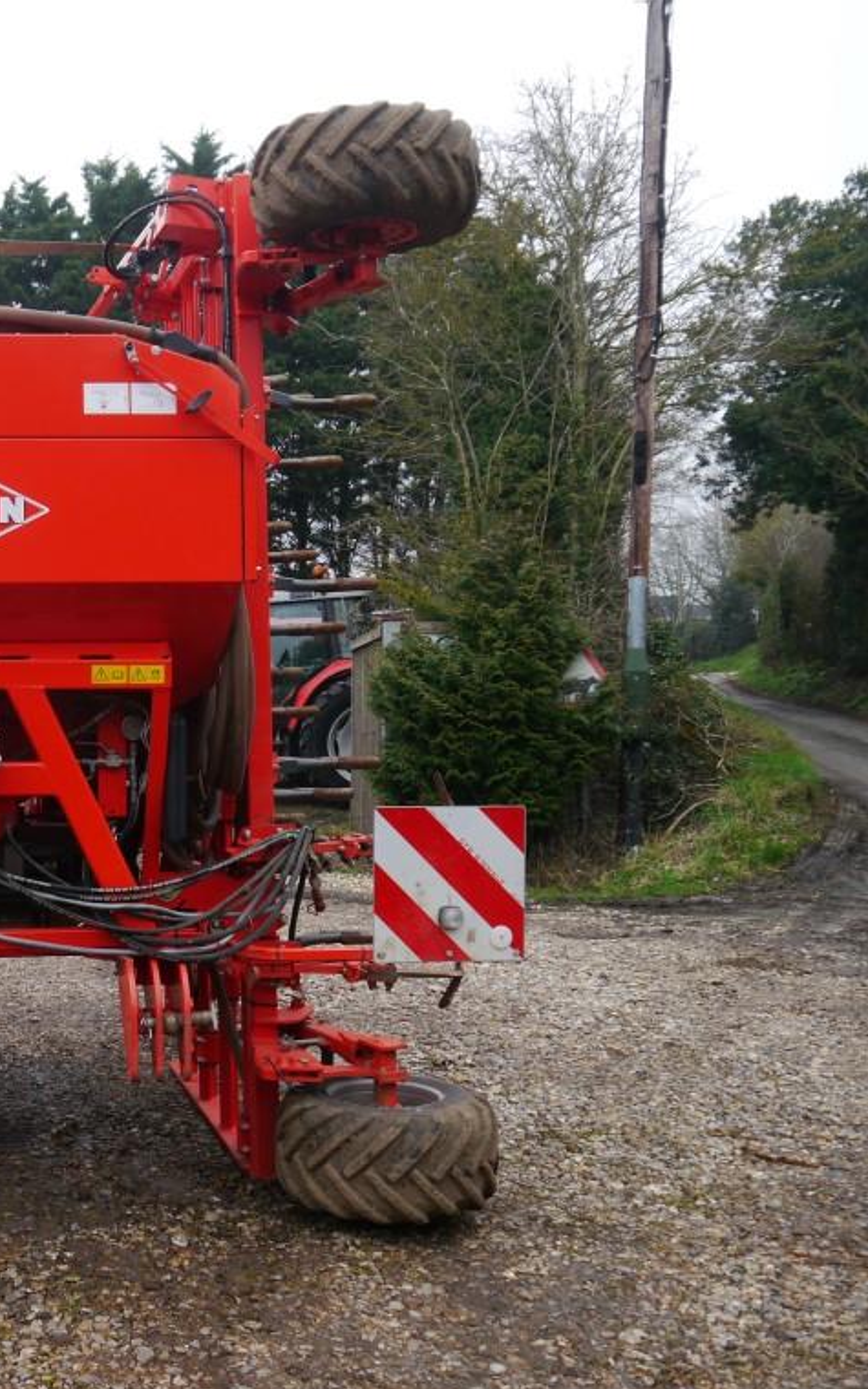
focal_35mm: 40
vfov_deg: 49.3
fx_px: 1514
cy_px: 696
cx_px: -7
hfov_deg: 29.8
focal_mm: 14
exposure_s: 1/160
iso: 160
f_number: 4.5
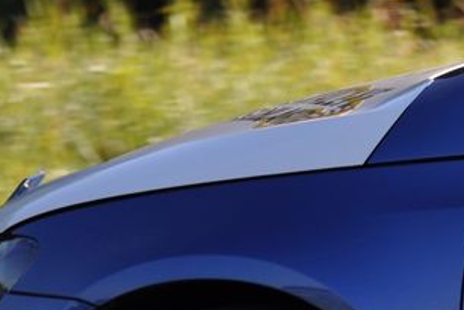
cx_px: 509
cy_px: -38
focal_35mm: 819
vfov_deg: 1.7
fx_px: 10555
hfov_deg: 2.5
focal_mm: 105
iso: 200
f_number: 5.6
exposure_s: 1/500
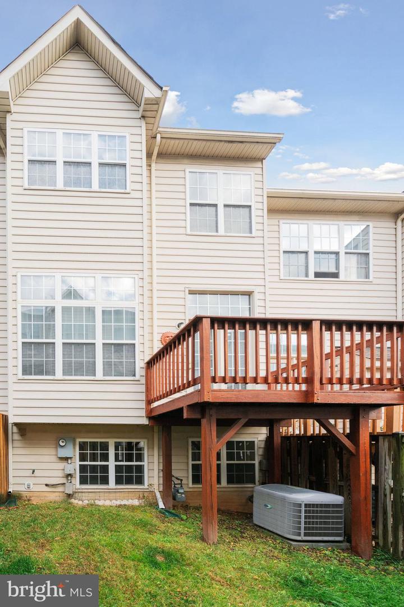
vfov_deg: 96.7
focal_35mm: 16
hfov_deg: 73.7
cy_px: 304
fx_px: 269
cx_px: 202
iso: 1250
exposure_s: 1/200
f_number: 8
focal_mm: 16
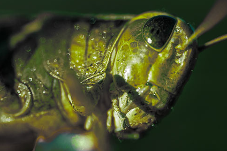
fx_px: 1367
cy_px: 76
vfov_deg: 6.3
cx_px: 116
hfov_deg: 9.5
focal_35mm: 217
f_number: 11
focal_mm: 210
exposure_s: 1/250
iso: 280
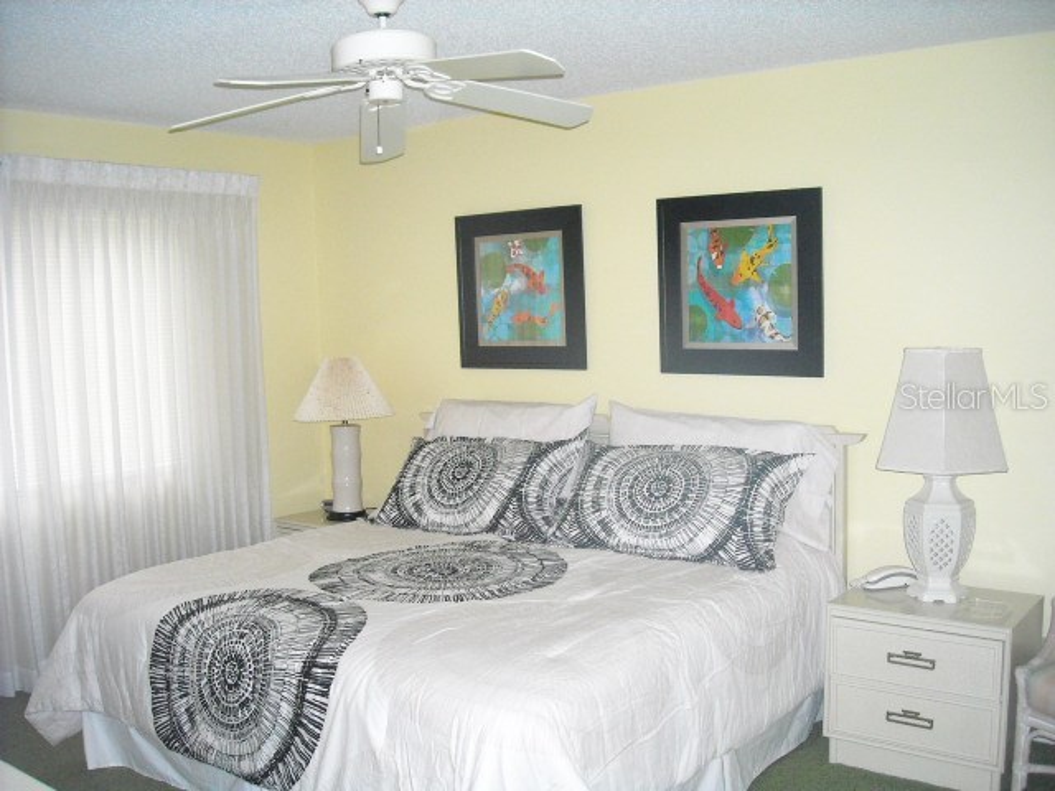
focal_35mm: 35
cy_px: 396
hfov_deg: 52.6
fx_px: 1067
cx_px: 528
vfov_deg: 40.7
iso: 400
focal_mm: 5.7
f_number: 2.8
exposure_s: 1/60
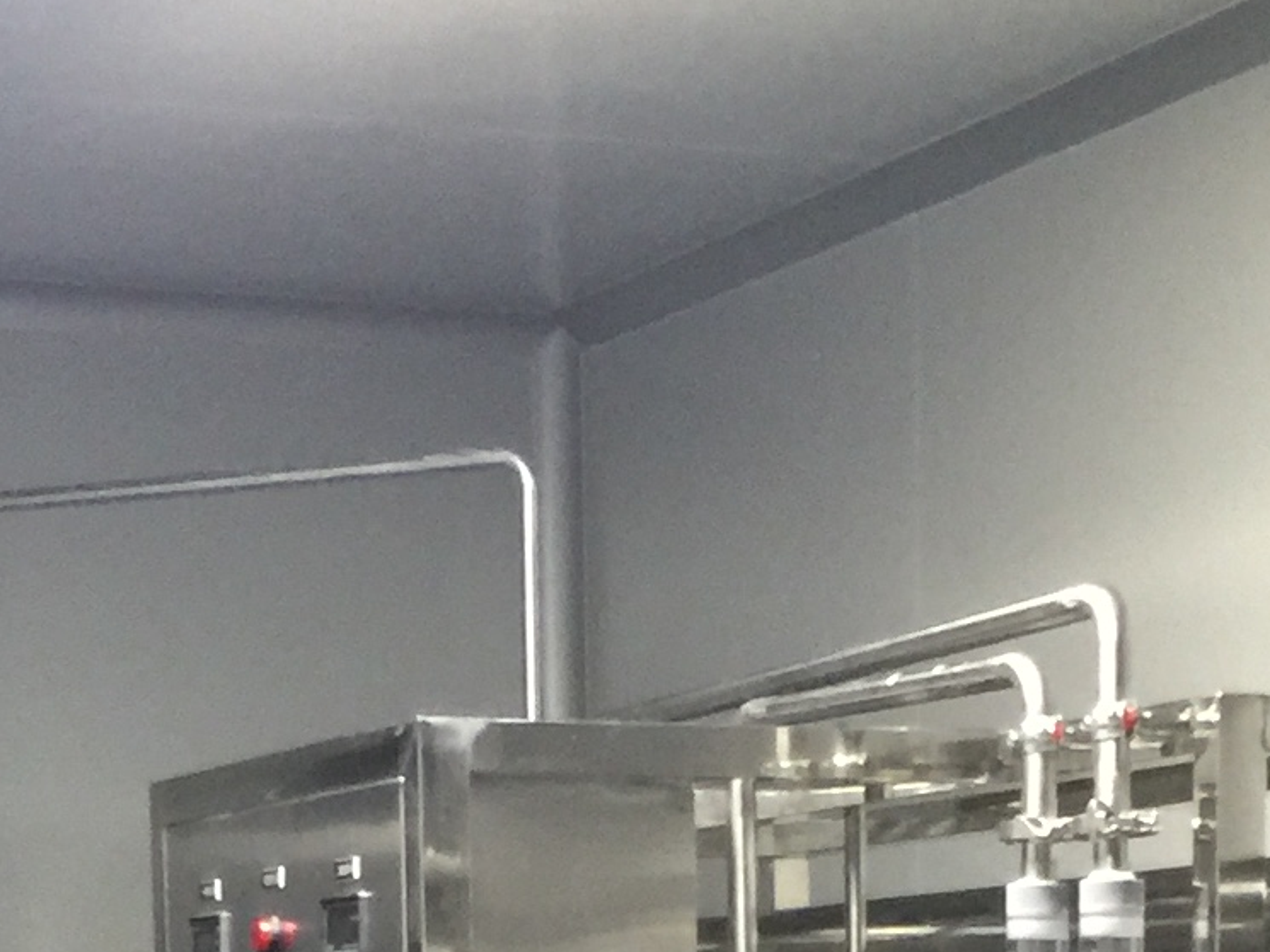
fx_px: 4660
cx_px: 764
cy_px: 1907
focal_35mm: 127
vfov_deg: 10.7
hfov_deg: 15.5
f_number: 2.2
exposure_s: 1/10
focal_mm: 4.15
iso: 125
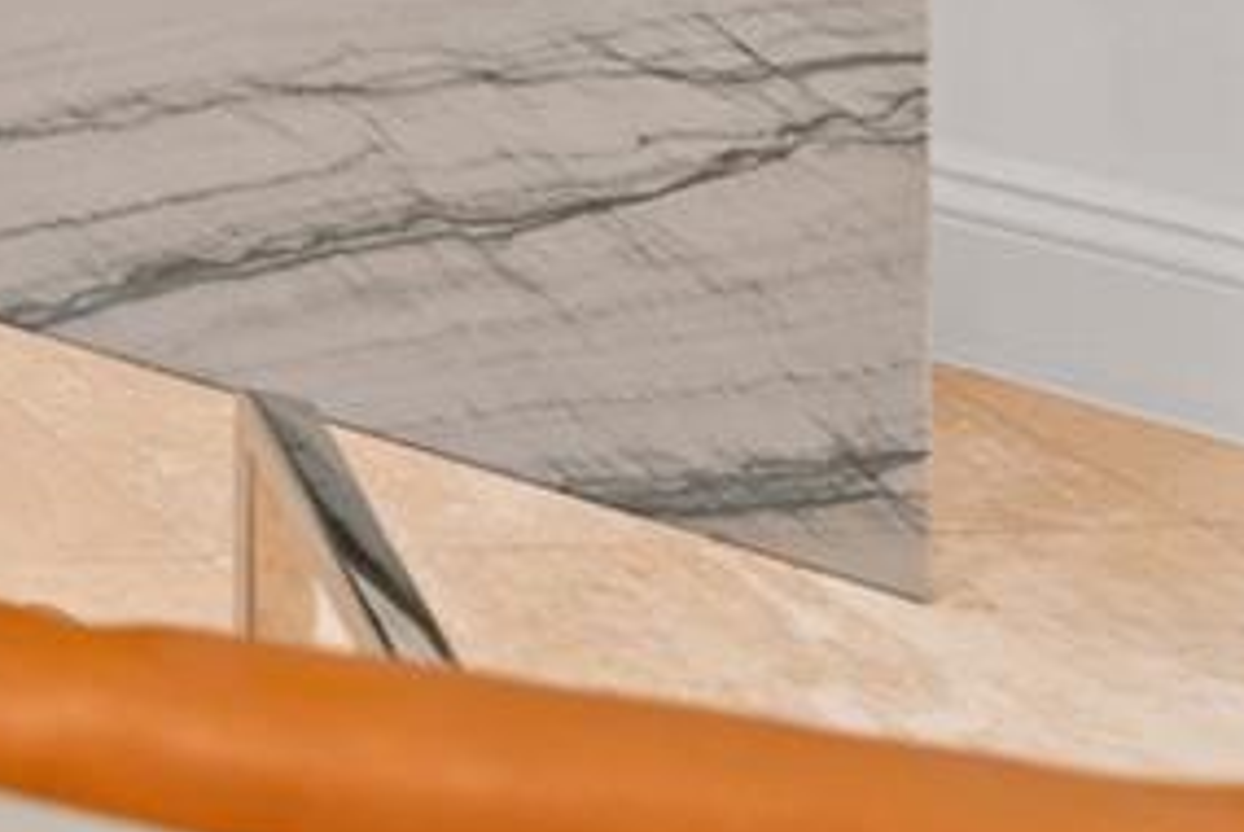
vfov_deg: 11.5
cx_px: -2221
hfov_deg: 12.6
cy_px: -1366
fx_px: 3113
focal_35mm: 90
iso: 320
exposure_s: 1/15
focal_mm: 16
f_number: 4.5
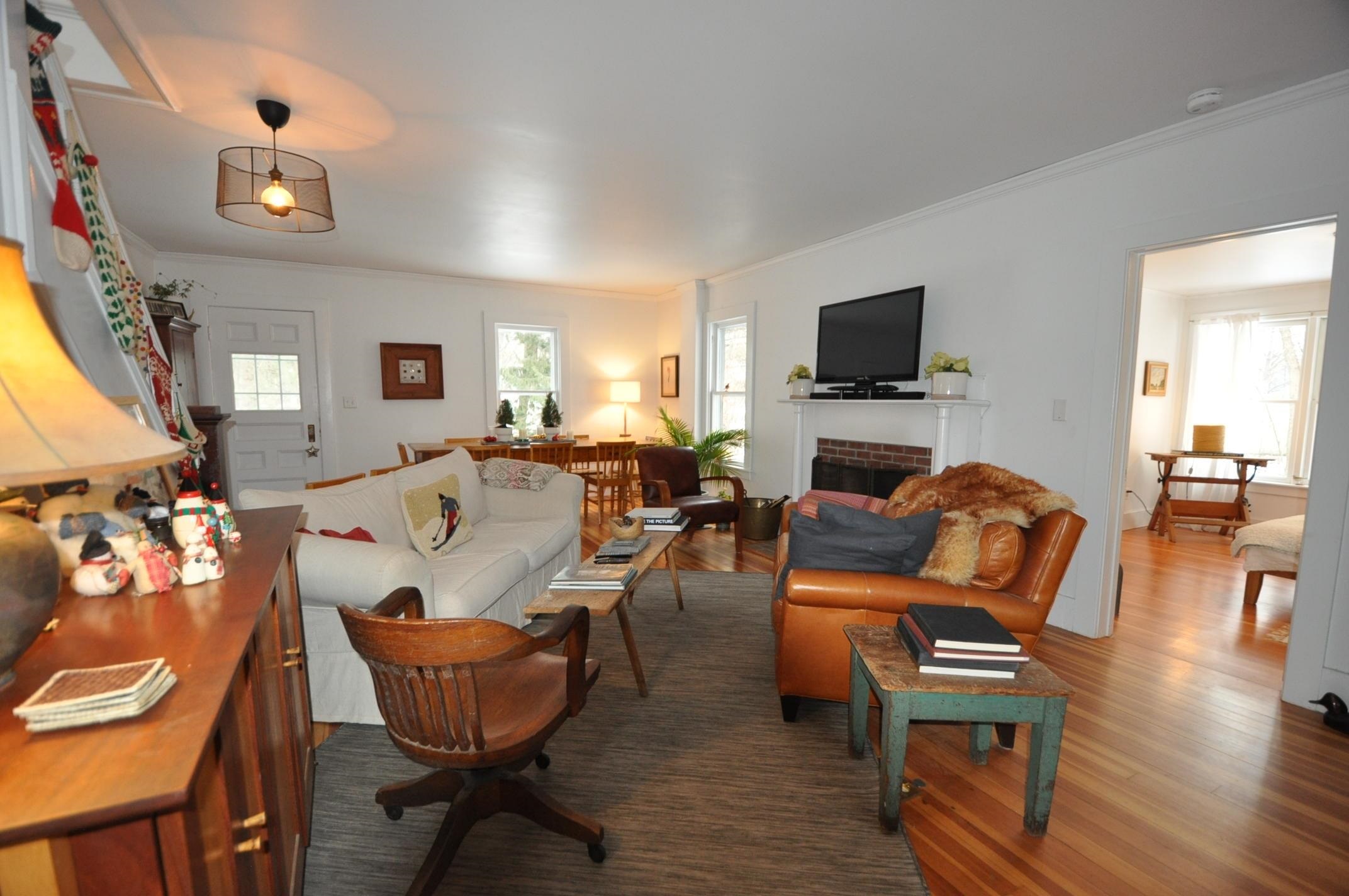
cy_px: 448
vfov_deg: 77.2
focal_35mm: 15
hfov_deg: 100.5
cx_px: 674
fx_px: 561
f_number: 3.5
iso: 800
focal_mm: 10
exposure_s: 1/60
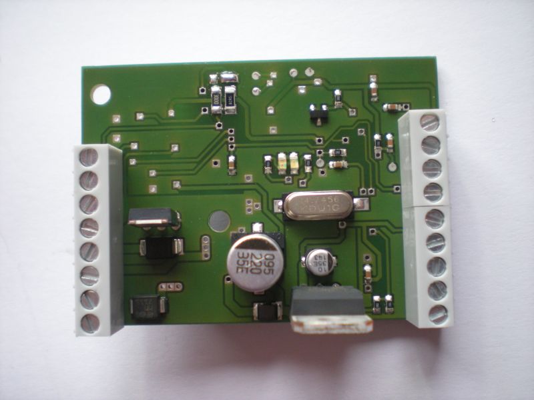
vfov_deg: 37.7
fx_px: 586
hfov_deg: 49.0
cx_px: 267
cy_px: 200
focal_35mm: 38
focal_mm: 6.3
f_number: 3.1
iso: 200
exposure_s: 1/42.3
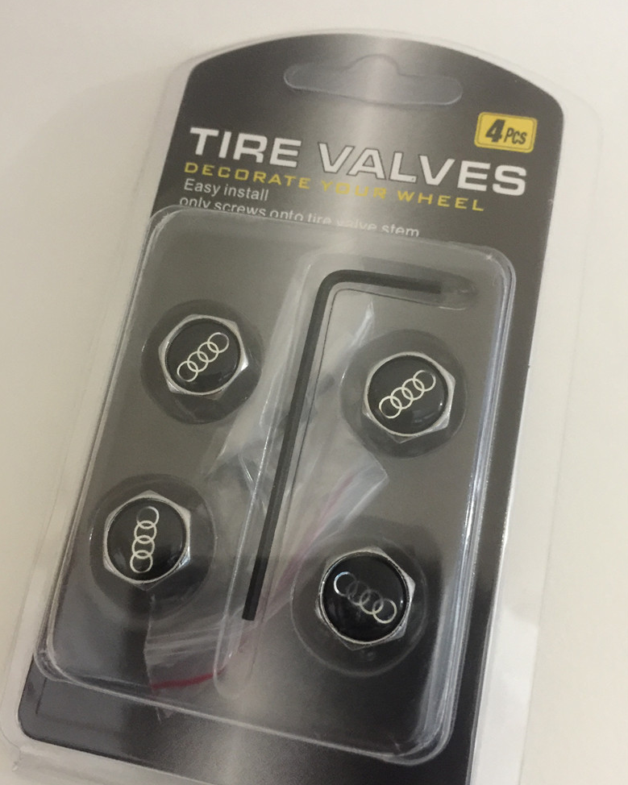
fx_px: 720
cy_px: 415
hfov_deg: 47.1
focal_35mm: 31
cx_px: 309
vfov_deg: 57.1
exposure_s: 1/8
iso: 160
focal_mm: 4.15
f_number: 2.2
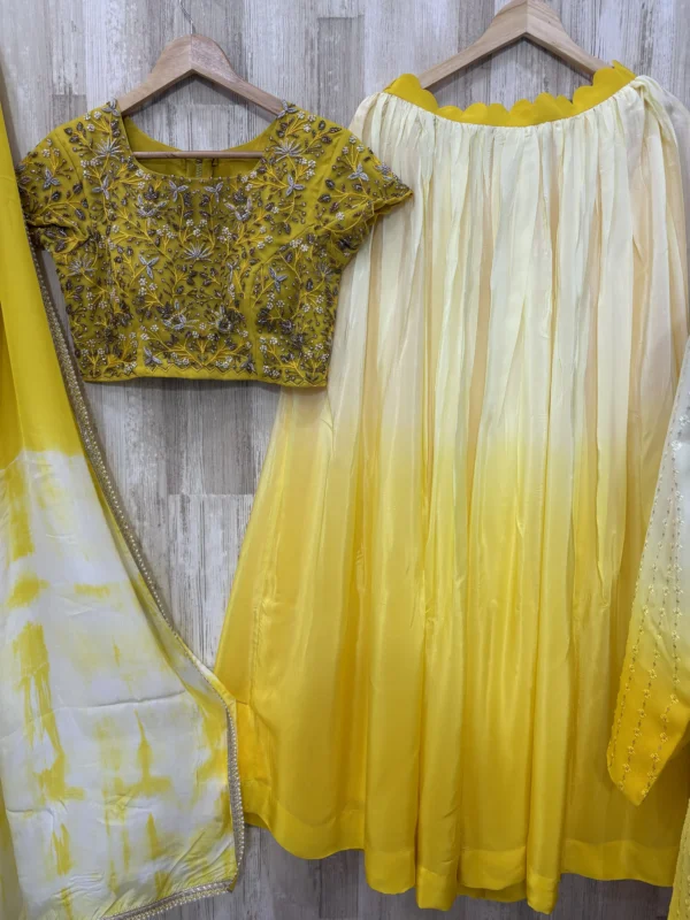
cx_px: 345
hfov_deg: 53.1
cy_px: 460
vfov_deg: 67.3
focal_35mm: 26
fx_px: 691
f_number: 1.6
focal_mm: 6
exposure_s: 1/100
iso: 64
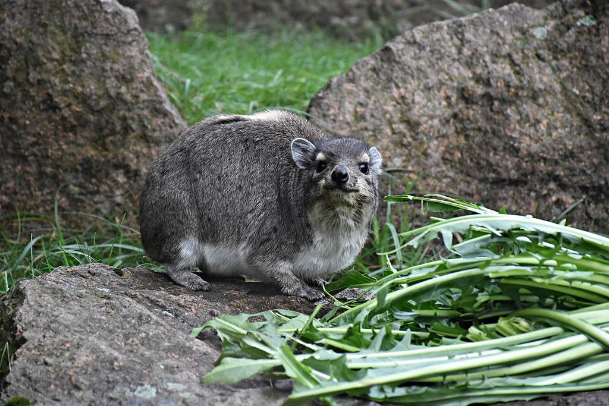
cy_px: 203
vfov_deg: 6.5
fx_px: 3553
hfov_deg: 9.8
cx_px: 304
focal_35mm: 210
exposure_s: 1/500
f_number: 5.6
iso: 1800
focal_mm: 140
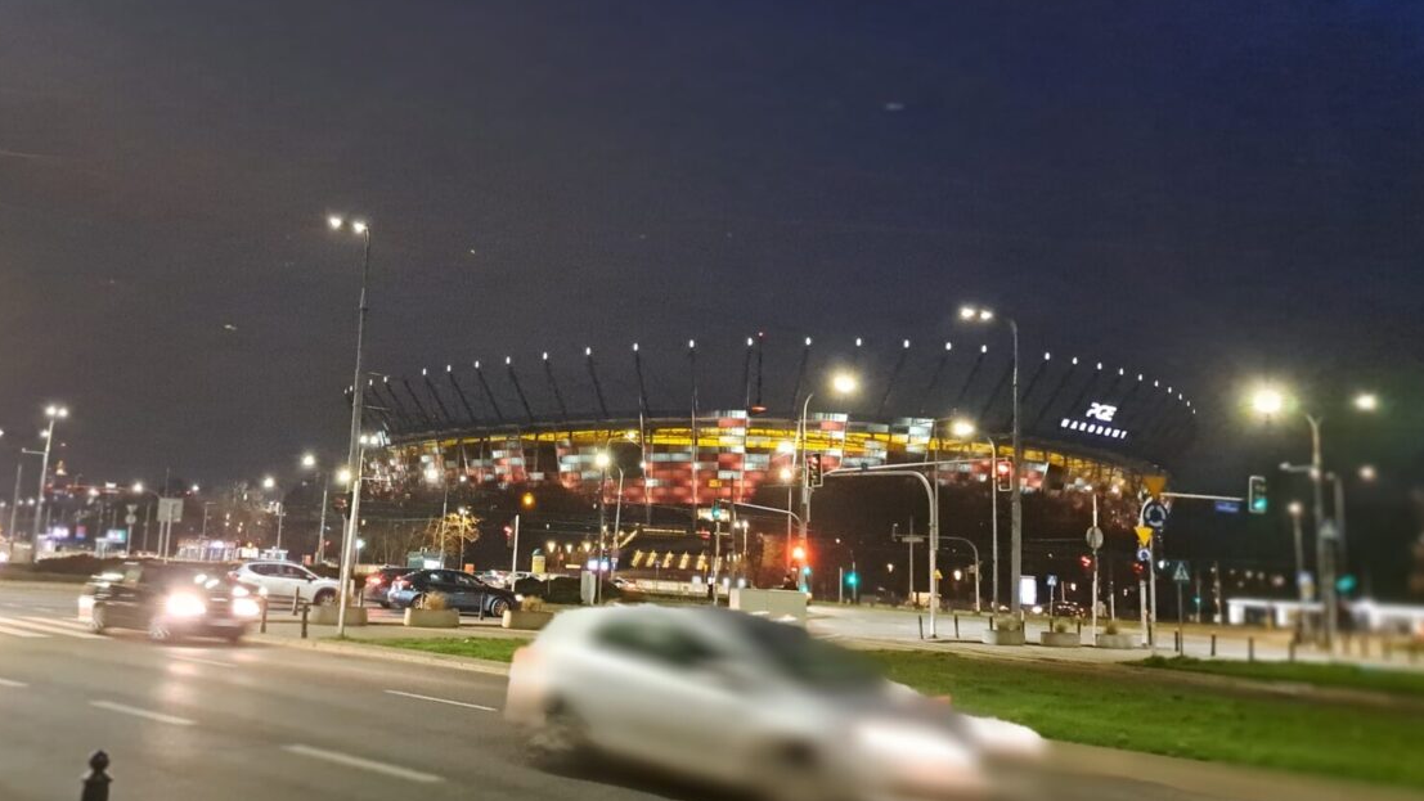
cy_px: 391
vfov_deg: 34.7
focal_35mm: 34
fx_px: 1284
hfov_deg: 57.4
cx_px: 547
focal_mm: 5.23
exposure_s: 1/20
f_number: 1.8
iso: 1000
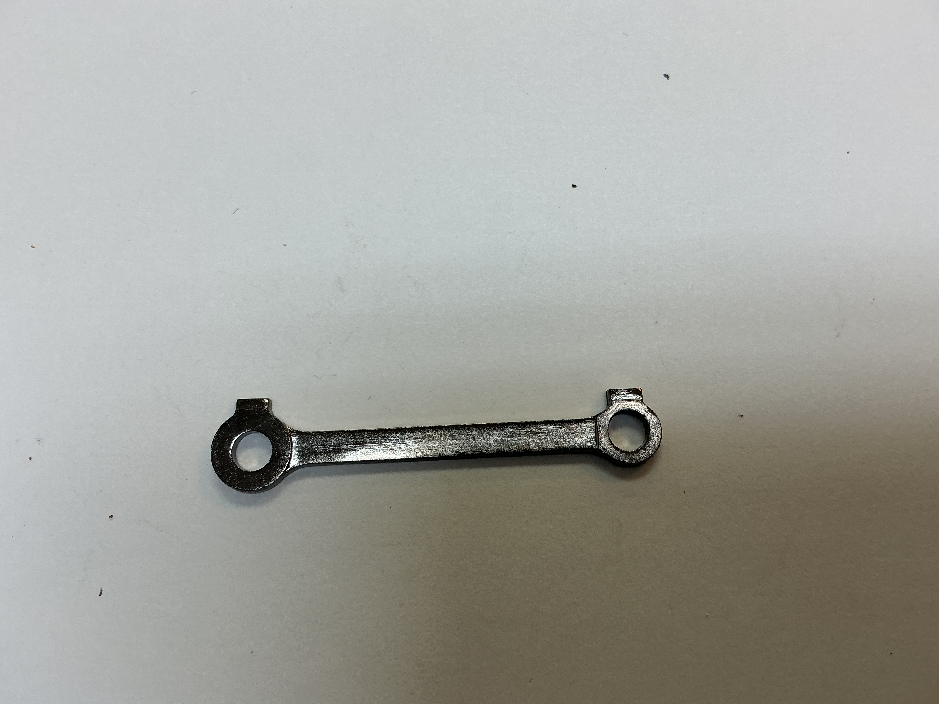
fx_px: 787
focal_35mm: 29
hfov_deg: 61.7
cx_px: 470
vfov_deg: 48.2
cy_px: 352
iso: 25
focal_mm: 3
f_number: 1.8
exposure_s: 1/100
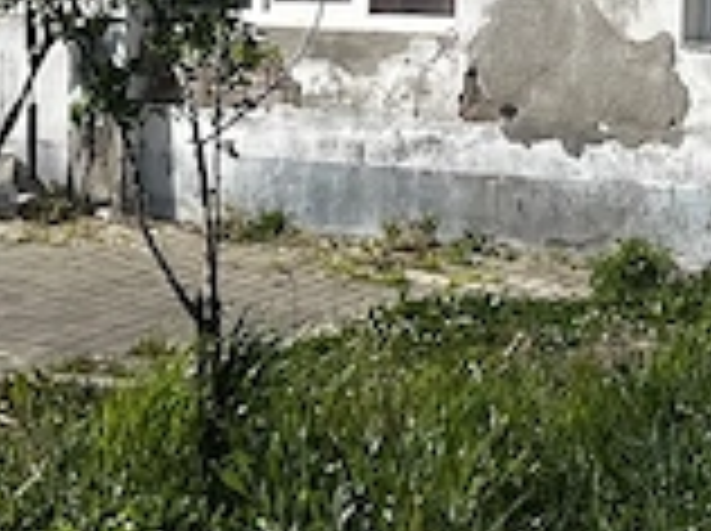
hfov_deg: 11.8
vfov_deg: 8.5
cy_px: -495
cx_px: 747
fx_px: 3384
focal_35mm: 165
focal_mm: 5.7
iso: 50
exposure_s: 1/5319
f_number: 1.5
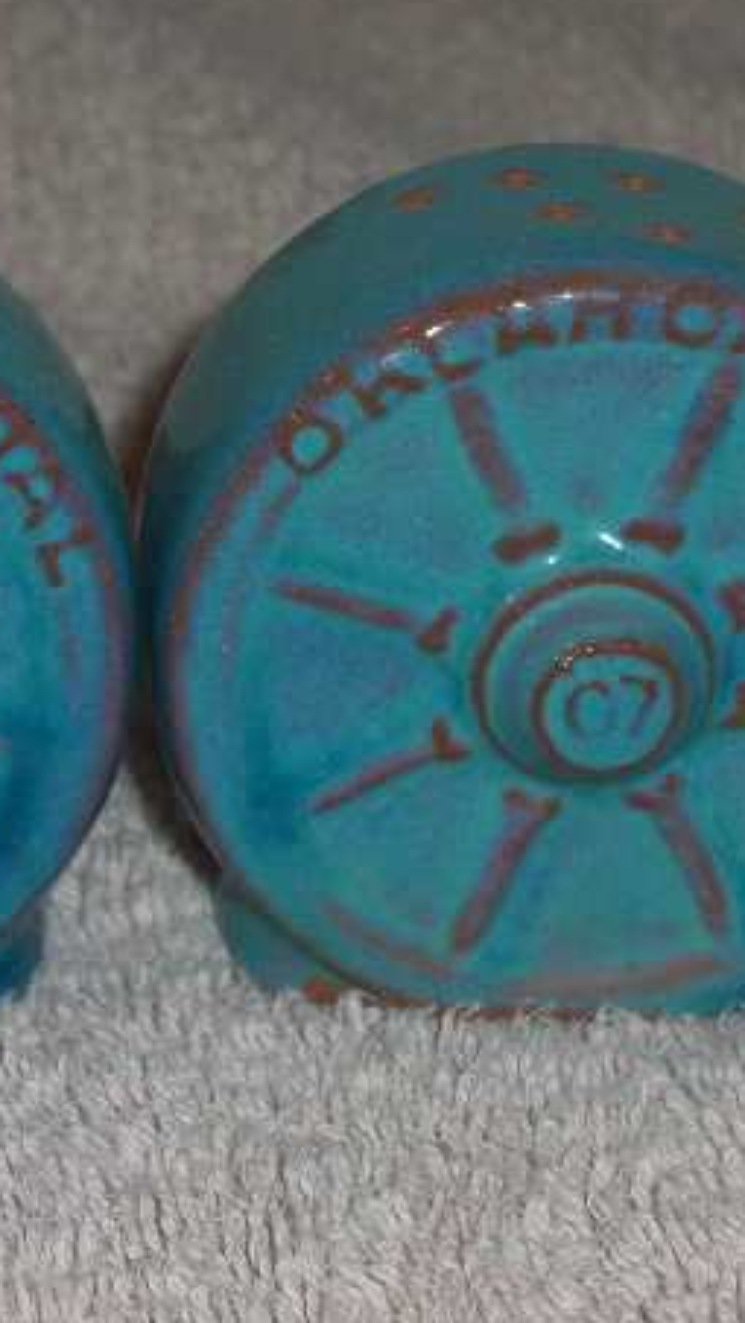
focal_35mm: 143
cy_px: 634
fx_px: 5019
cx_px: 152
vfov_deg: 15.0
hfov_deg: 8.5
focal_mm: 19.4
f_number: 9.6
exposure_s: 1/30
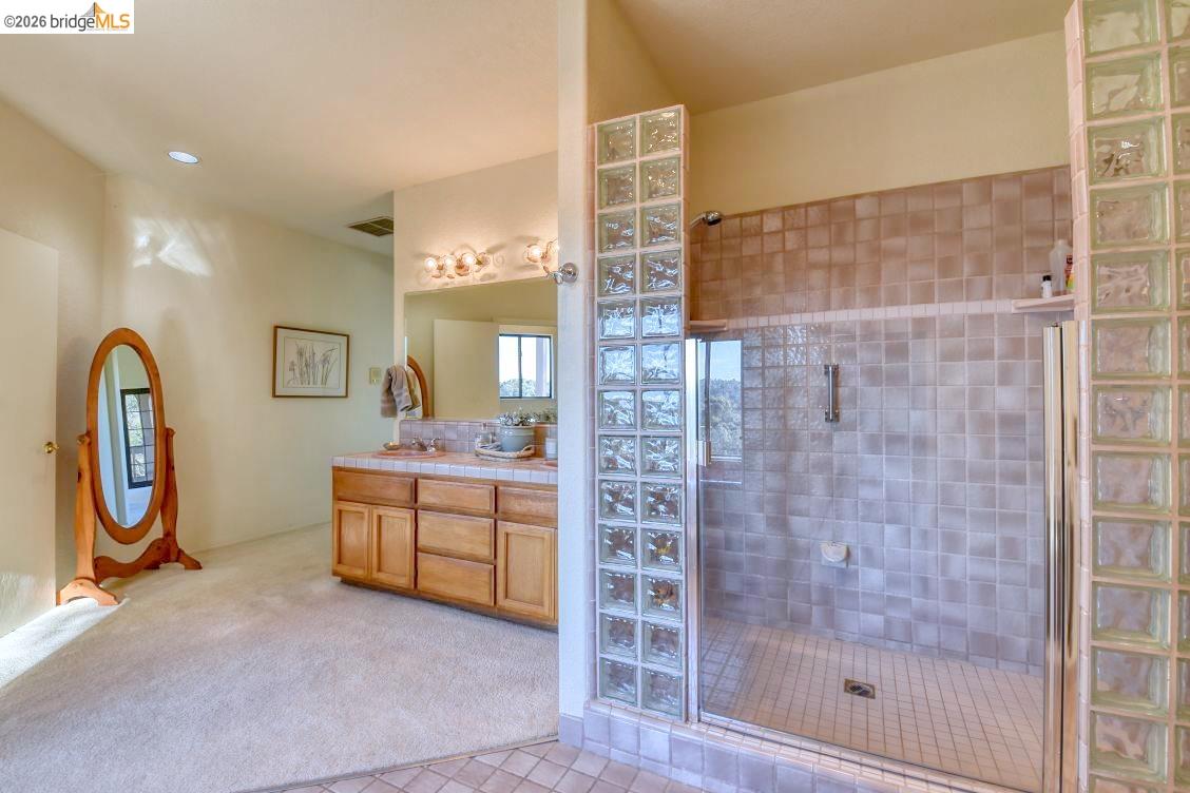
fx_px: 496
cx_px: 595
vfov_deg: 77.3
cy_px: 396
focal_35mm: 15
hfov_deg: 100.4
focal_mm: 15
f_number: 11
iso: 400
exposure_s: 1/60
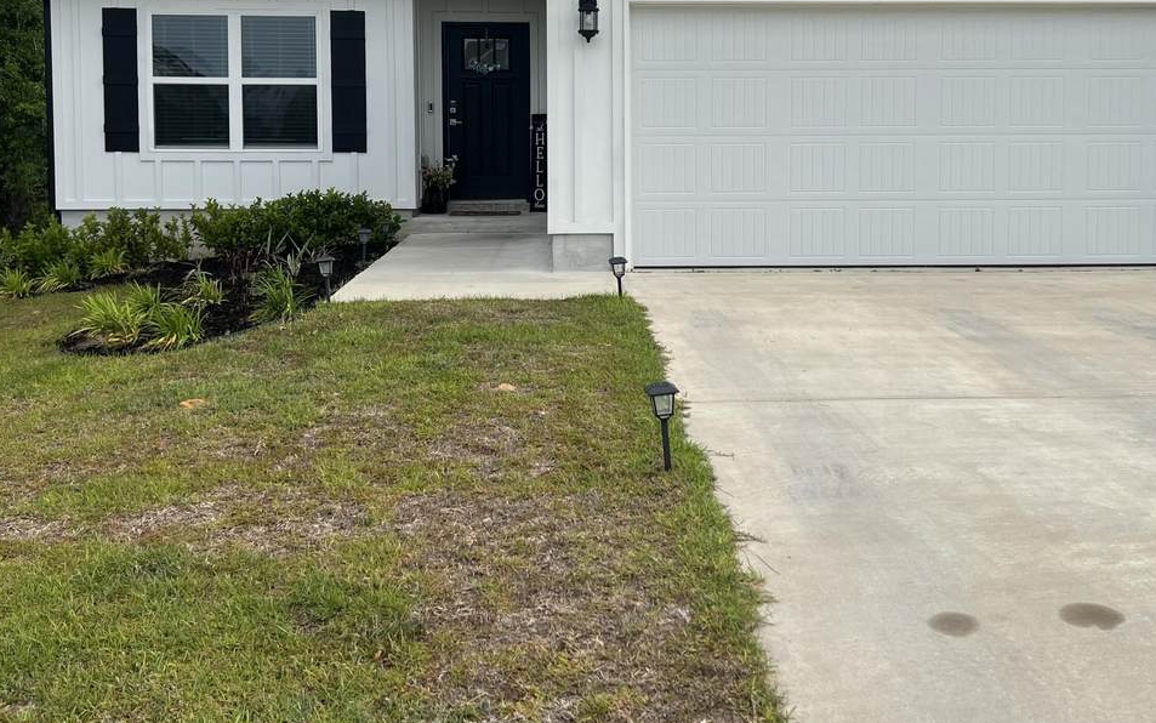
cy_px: 195
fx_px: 1166
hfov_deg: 52.7
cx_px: 626
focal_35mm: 37
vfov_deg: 33.9
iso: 50
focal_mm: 5.7
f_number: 1.5
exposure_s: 1/2571
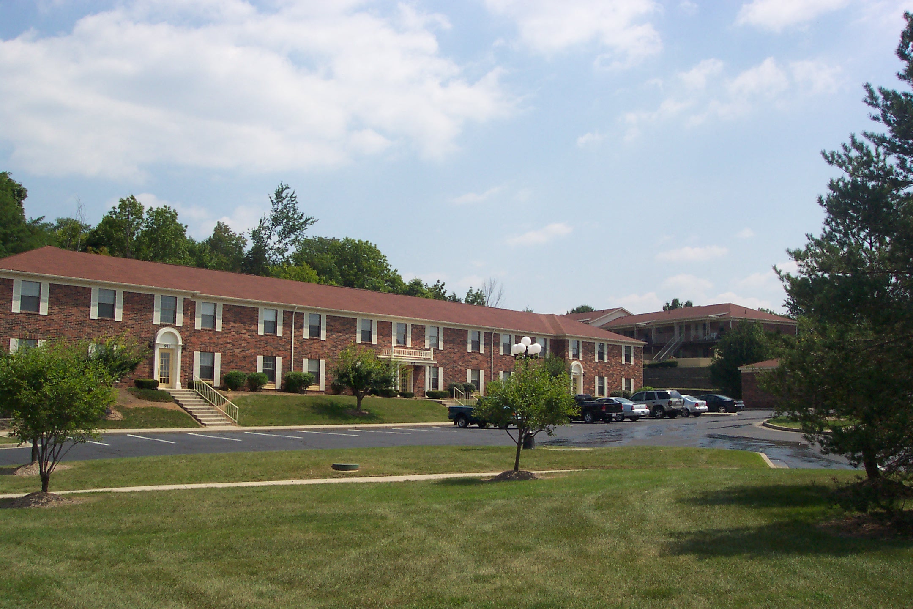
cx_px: 456
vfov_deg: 35.1
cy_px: 304
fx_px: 964
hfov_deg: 50.7
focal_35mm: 38
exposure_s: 1/1000
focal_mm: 8
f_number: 4.8
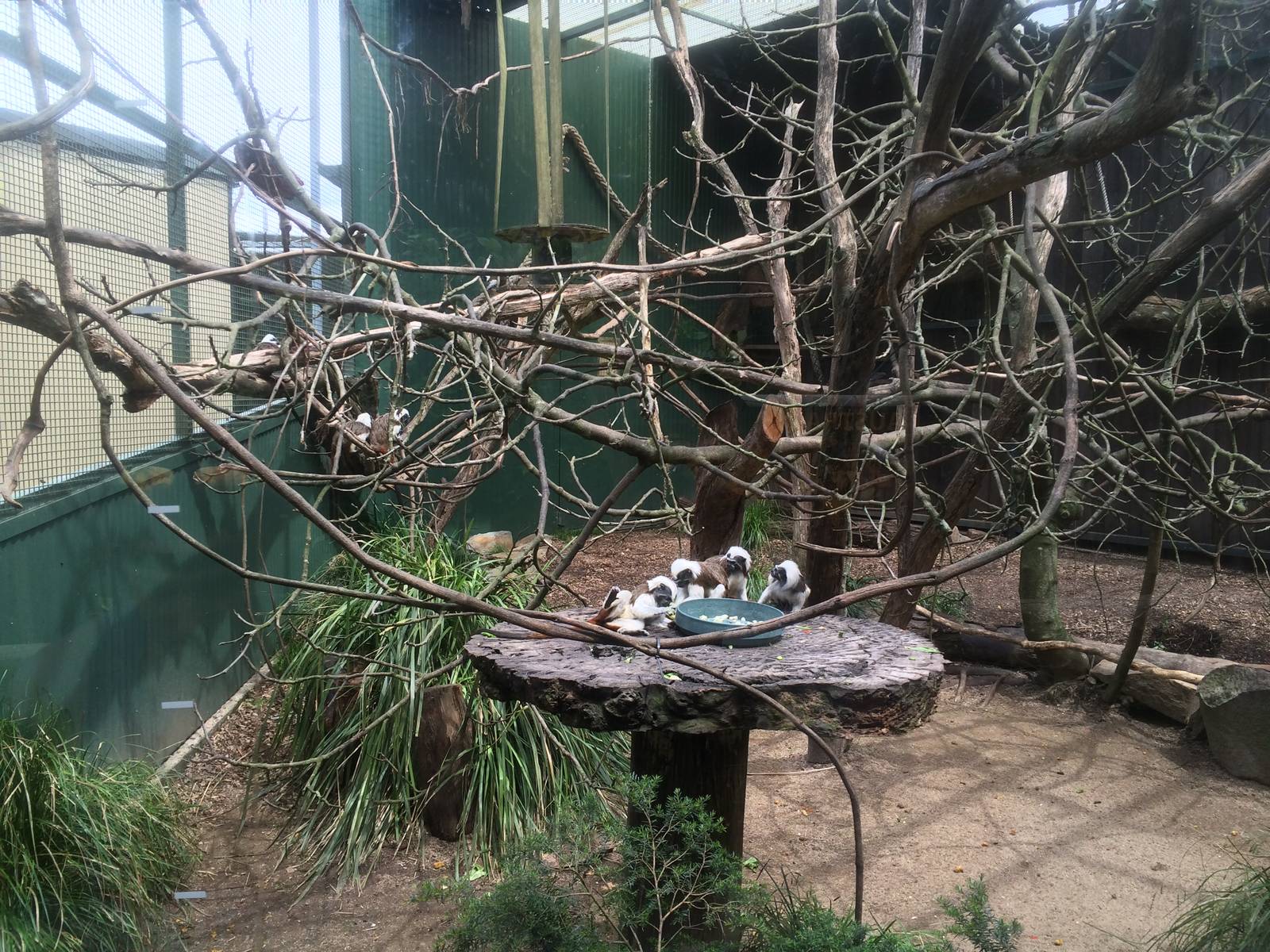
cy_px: 476
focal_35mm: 29
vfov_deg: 48.2
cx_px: 635
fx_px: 1064
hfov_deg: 61.7
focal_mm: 4.15
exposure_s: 1/255
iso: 32
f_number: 2.2
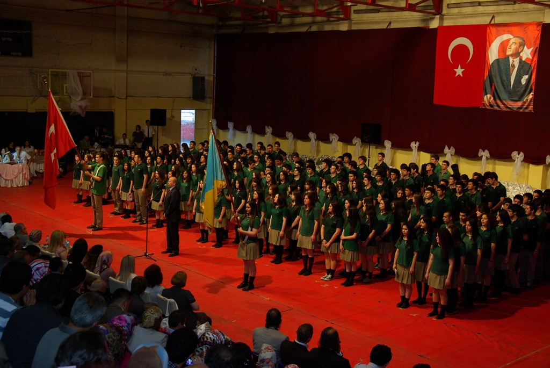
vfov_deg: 30.9
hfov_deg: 44.9
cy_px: 184
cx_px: 275
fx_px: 665
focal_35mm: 44
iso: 400
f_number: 4
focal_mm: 29
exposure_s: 1/15
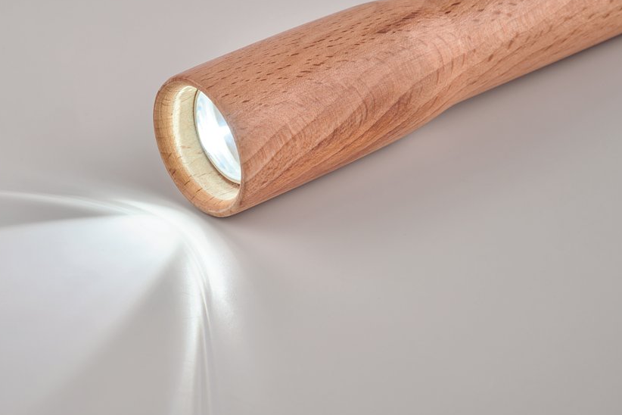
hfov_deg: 14.8
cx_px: 216
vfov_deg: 9.9
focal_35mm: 138
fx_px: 2384
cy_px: 176
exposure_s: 1/2.5
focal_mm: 105
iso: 125
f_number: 29
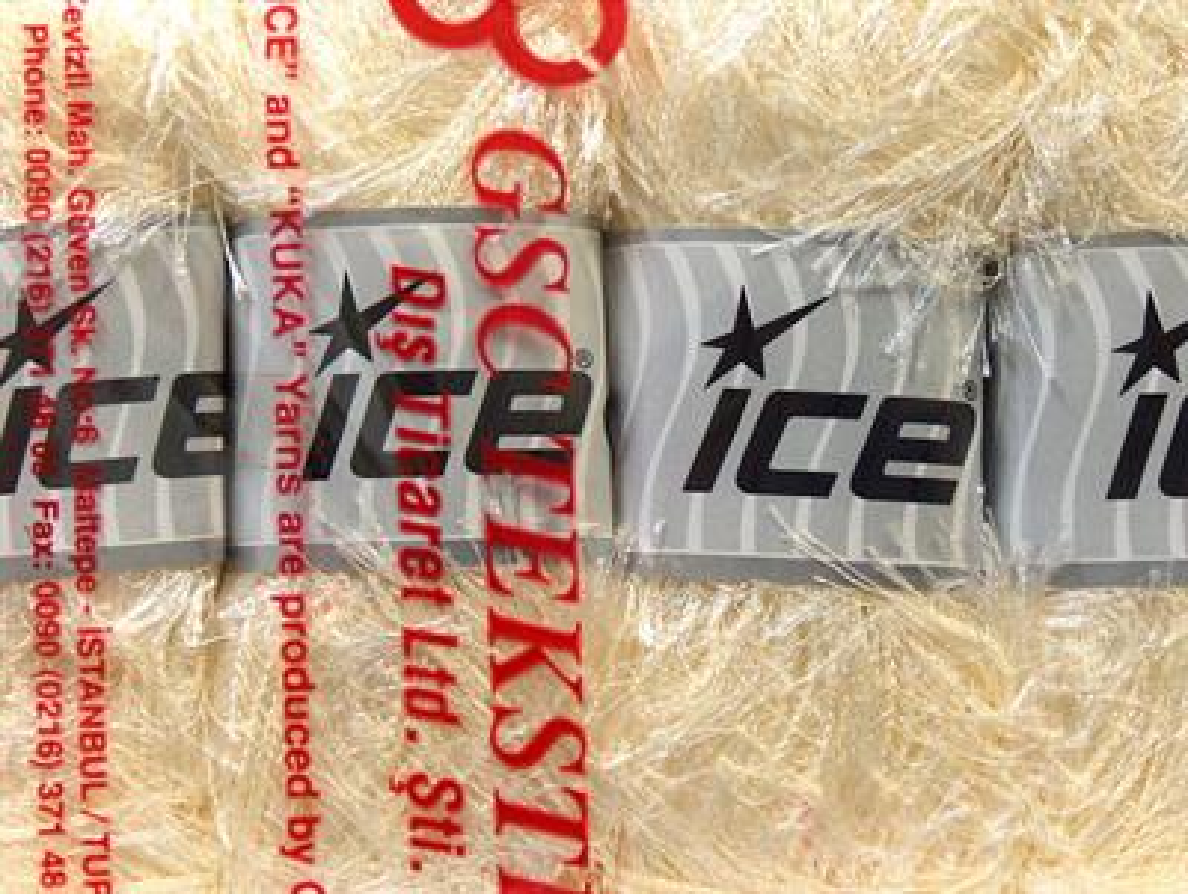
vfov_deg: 20.5
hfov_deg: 27.0
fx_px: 2474
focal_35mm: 72
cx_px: 594
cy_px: 447
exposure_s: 1/35.5
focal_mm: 14.73
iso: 200
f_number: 2.9
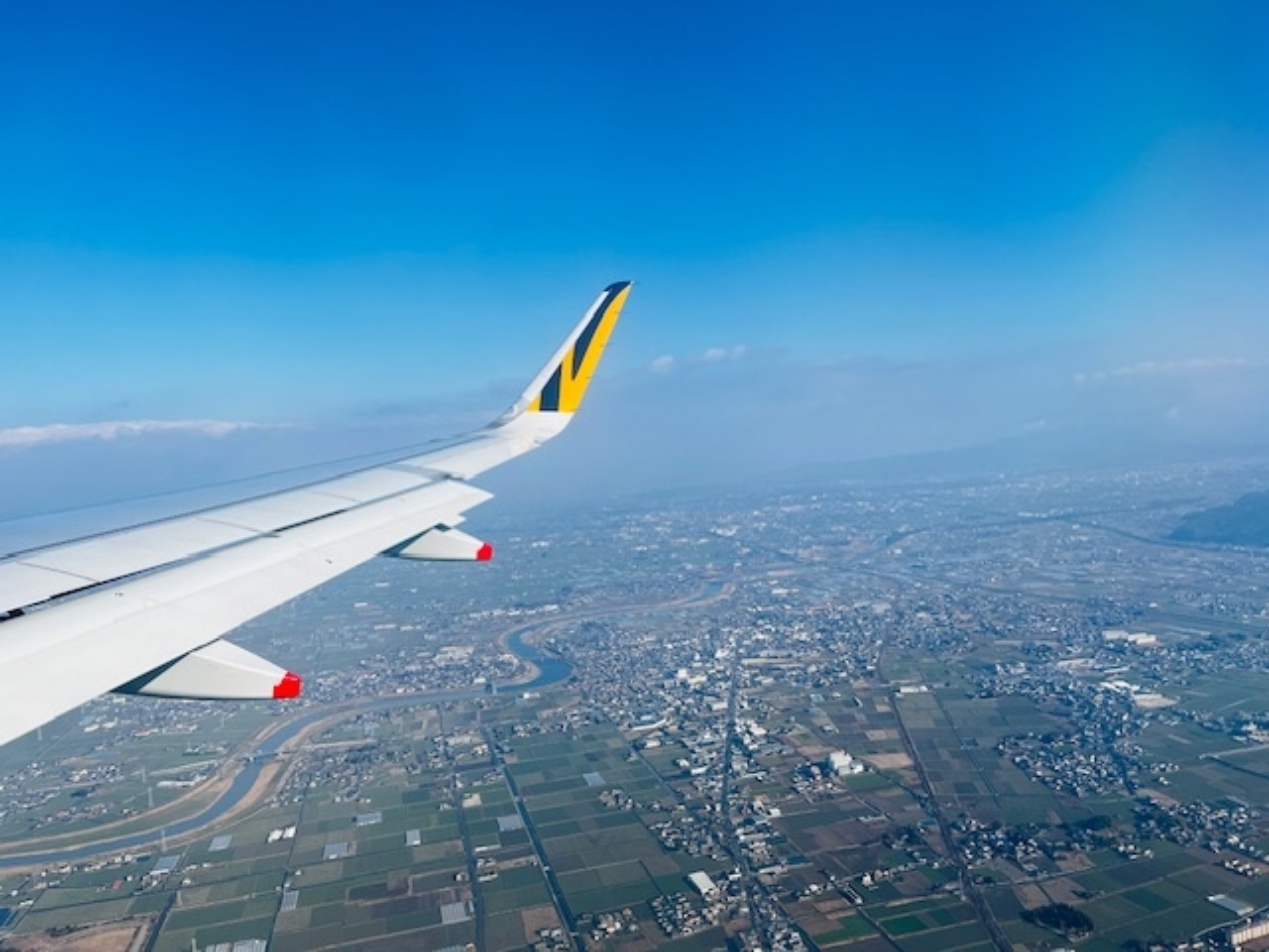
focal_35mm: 26
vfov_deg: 53.1
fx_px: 953
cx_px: 634
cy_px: 476
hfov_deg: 67.3
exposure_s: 1/2632
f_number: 1.6
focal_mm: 5.1
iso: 50
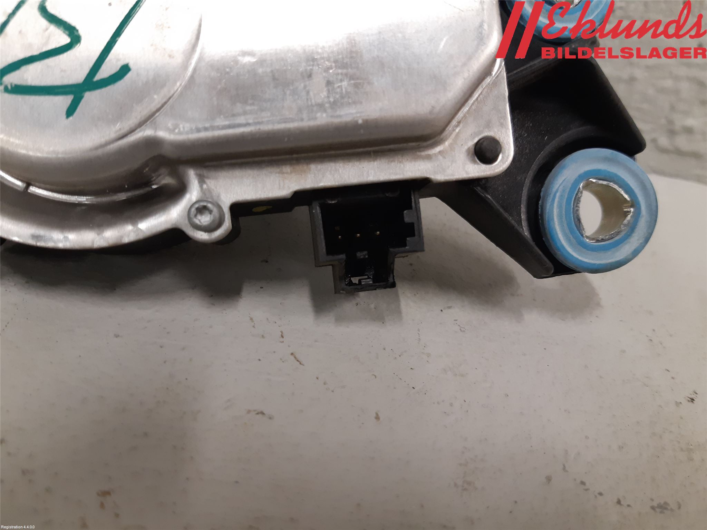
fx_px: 531
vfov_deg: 53.1
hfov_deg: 67.3
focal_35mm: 26
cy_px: 265
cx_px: 354
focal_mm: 3.93
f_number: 1.7
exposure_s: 1/50
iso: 160
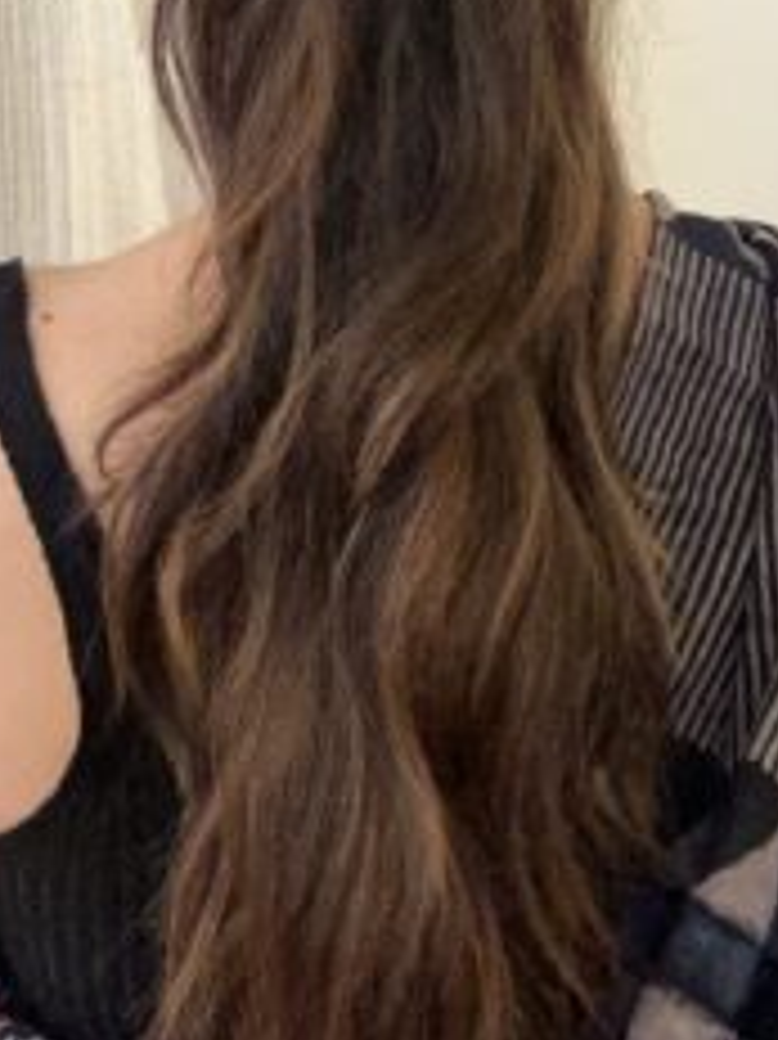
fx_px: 1560
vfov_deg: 35.2
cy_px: 149
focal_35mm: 52
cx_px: 333
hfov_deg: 28.0
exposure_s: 1/33
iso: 400
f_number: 1.9
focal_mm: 2.69
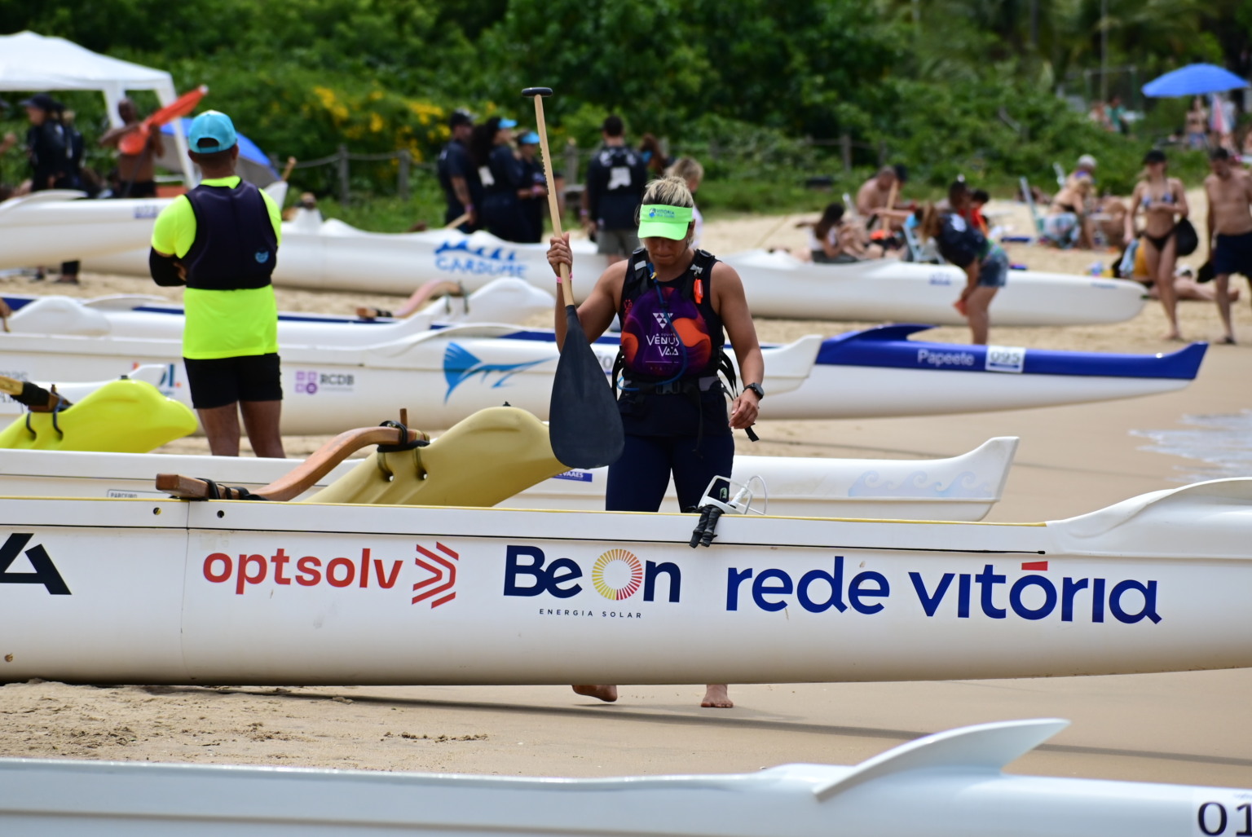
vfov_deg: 5.1
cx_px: 626
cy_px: 418
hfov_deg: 7.6
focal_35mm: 270
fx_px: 9398
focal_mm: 180
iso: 320
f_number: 9
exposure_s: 1/1250
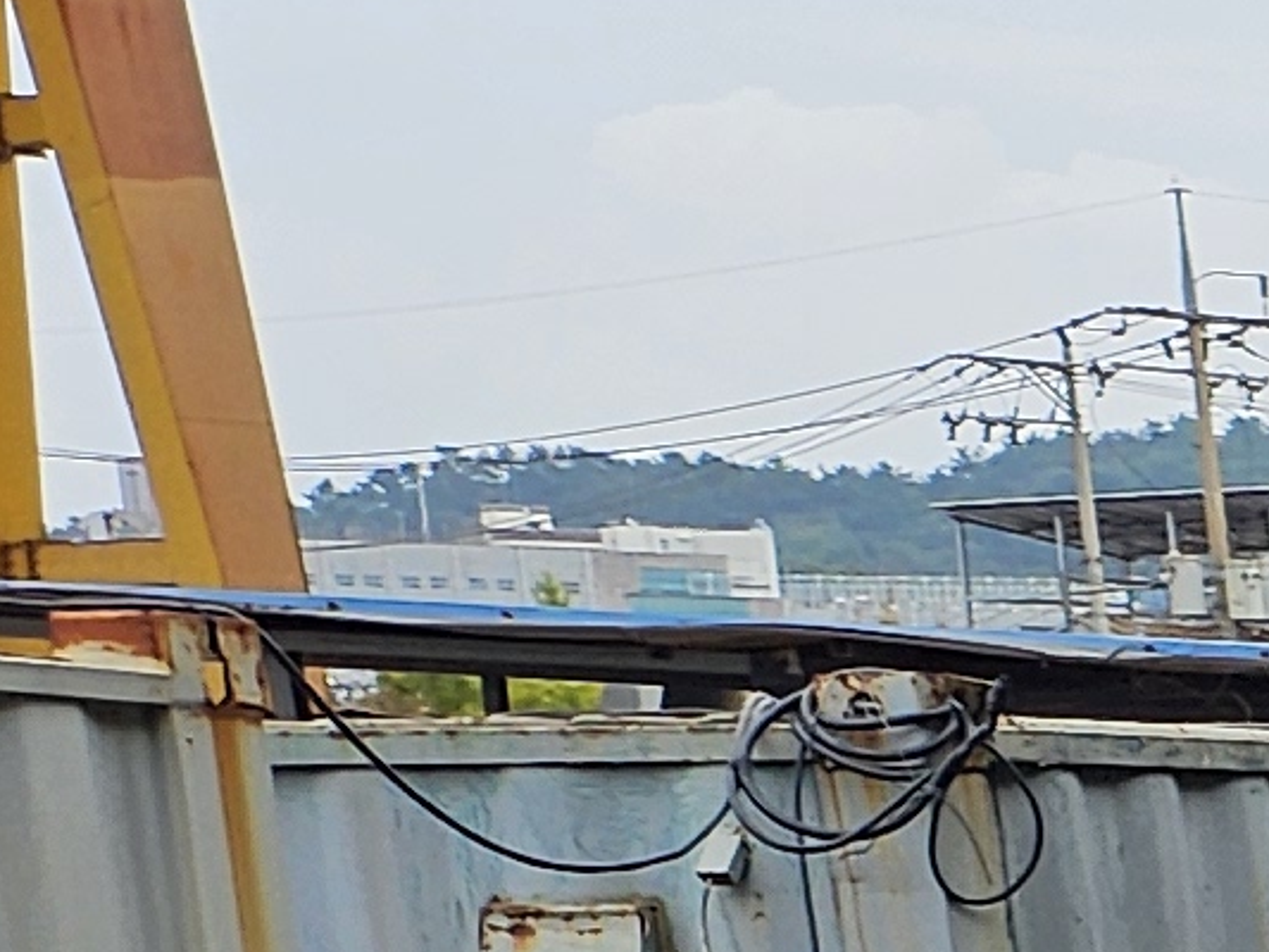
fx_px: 6600
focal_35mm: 180
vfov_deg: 7.4
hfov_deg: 8.3
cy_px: 2682
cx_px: 4364
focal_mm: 5
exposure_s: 1/1761
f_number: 1.8
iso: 50
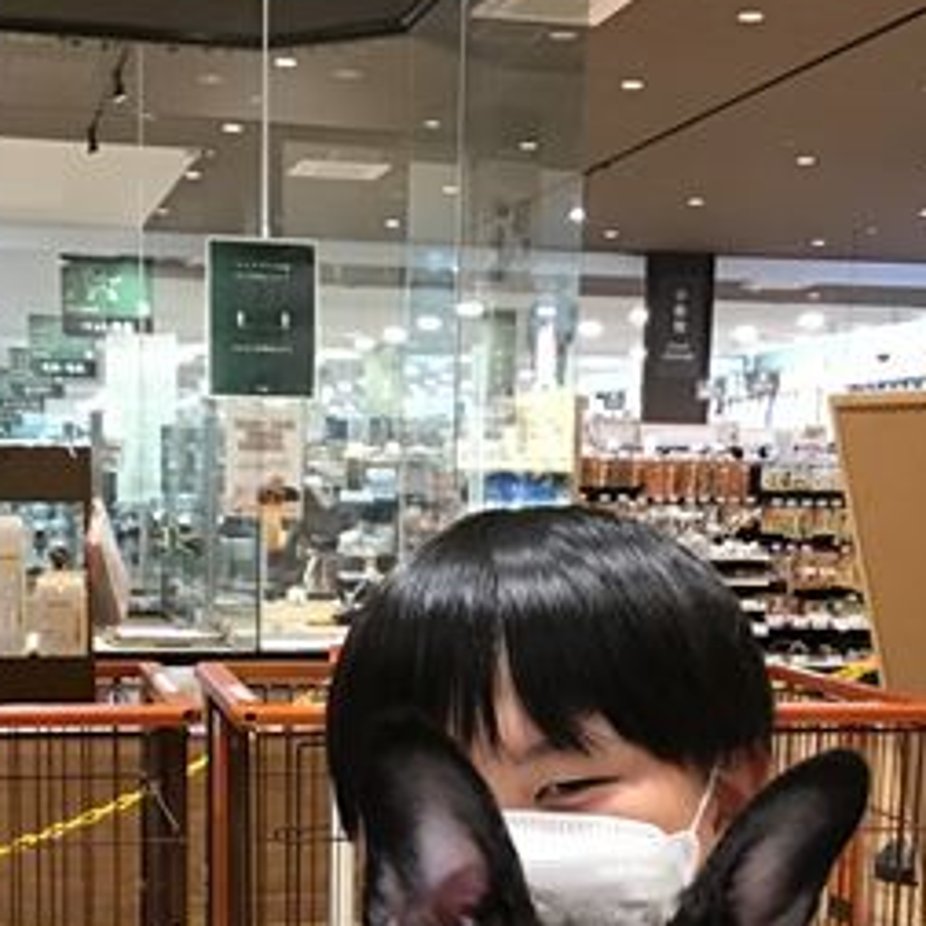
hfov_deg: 26.5
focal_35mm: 65
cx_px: 399
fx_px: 1967
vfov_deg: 25.9
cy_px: 769
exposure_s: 1/30
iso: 125
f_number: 2.4
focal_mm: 3.3
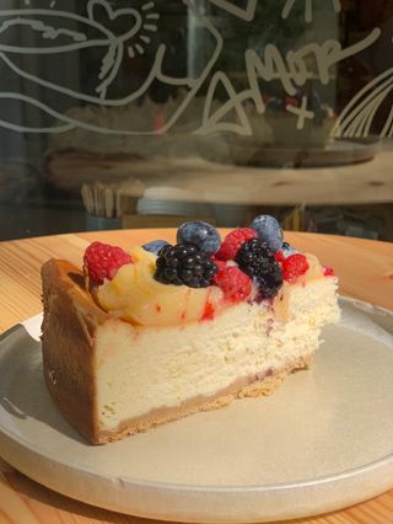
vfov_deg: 36.8
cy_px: 262
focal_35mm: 52
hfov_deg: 28.1
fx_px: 786
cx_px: 196
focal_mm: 6
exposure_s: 1/1546
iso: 16
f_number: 2.4
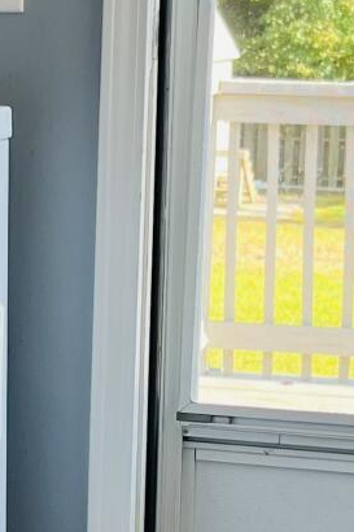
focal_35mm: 132
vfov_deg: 15.5
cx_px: 45
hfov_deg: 10.3
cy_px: 317
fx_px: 1948
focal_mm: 5.7
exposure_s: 1/147
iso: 40
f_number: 1.5
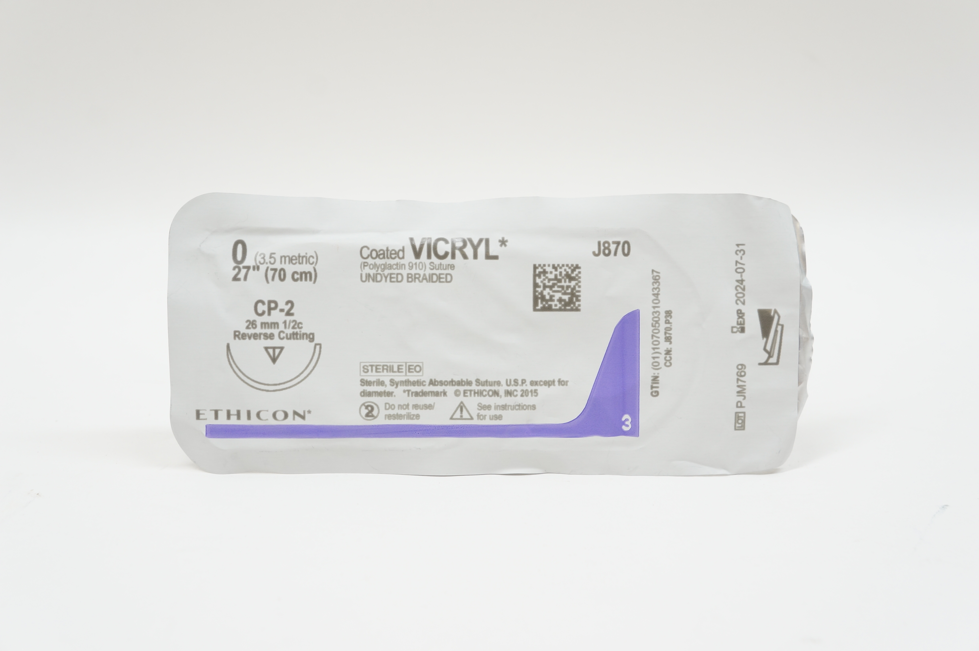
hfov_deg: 40.0
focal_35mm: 50
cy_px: 326
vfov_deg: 27.2
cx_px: 490
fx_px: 1345
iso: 400
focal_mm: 33
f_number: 7.1
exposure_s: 1/40
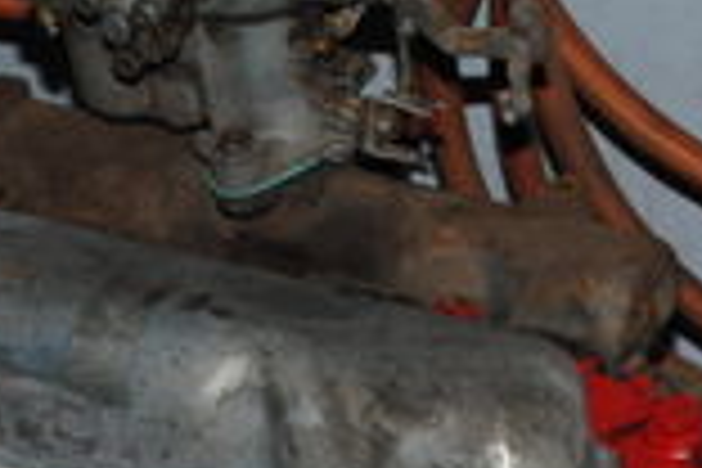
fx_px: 3841
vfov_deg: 6.8
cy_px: 774
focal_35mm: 197
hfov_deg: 10.4
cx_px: 360
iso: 200
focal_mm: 32
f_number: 4.8
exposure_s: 1/60
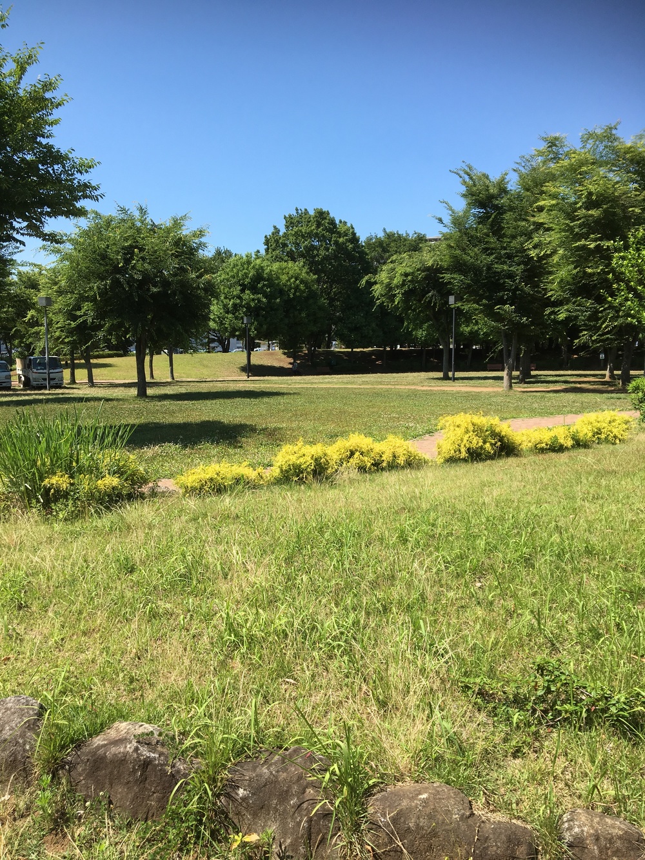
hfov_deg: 48.2
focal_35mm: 29
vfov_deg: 61.7
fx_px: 720
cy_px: 430
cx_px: 322
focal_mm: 4.15
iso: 25
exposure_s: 1/1241
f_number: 2.2
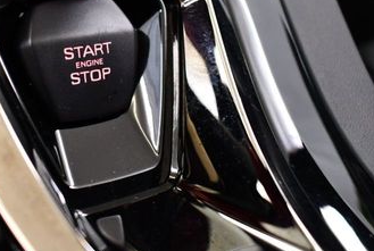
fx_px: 729
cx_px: 97
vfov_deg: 19.3
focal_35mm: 70
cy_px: 47
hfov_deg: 28.4
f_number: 3.5
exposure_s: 1/125
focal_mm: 18
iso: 1400
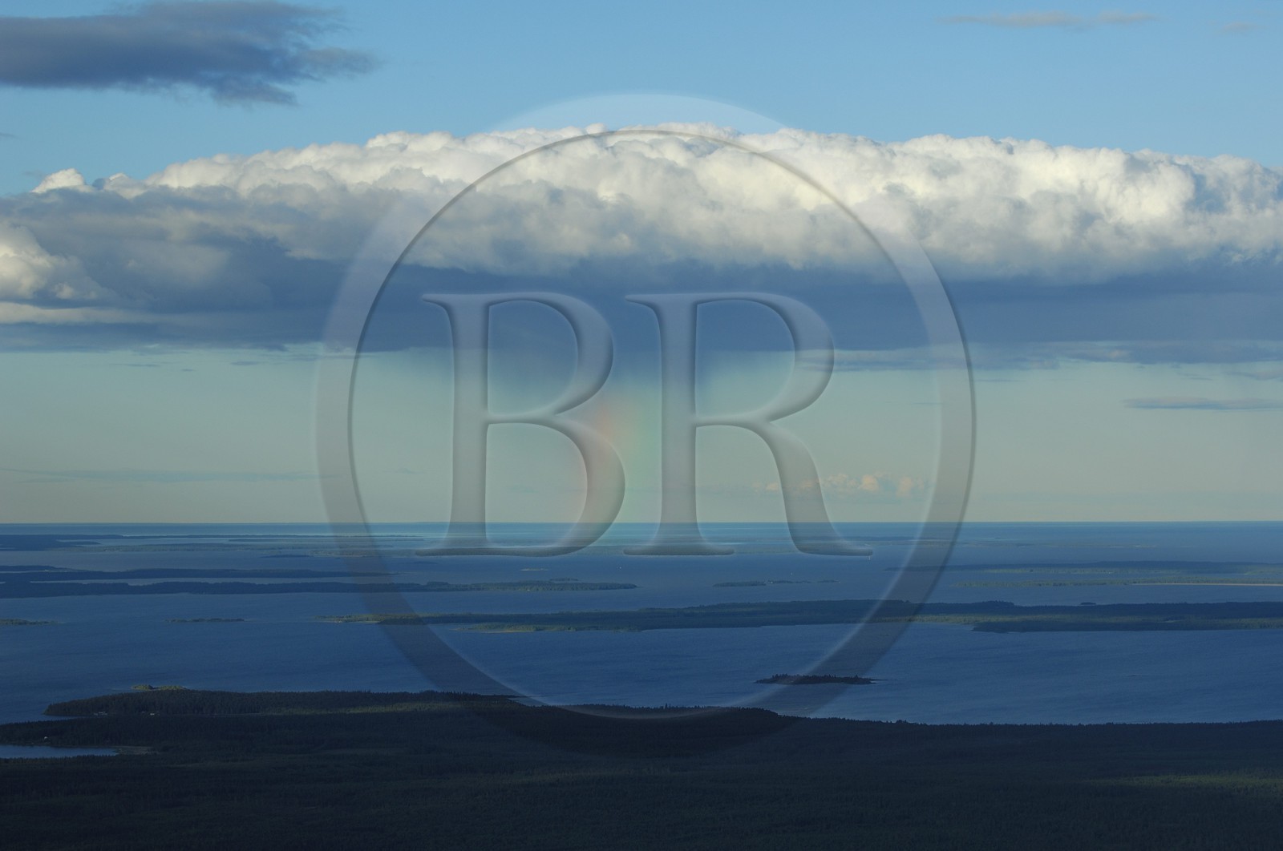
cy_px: 426
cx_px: 642
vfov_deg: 11.4
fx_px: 4271
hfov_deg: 17.1
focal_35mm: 120
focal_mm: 80
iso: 100
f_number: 3.5
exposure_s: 1/1600
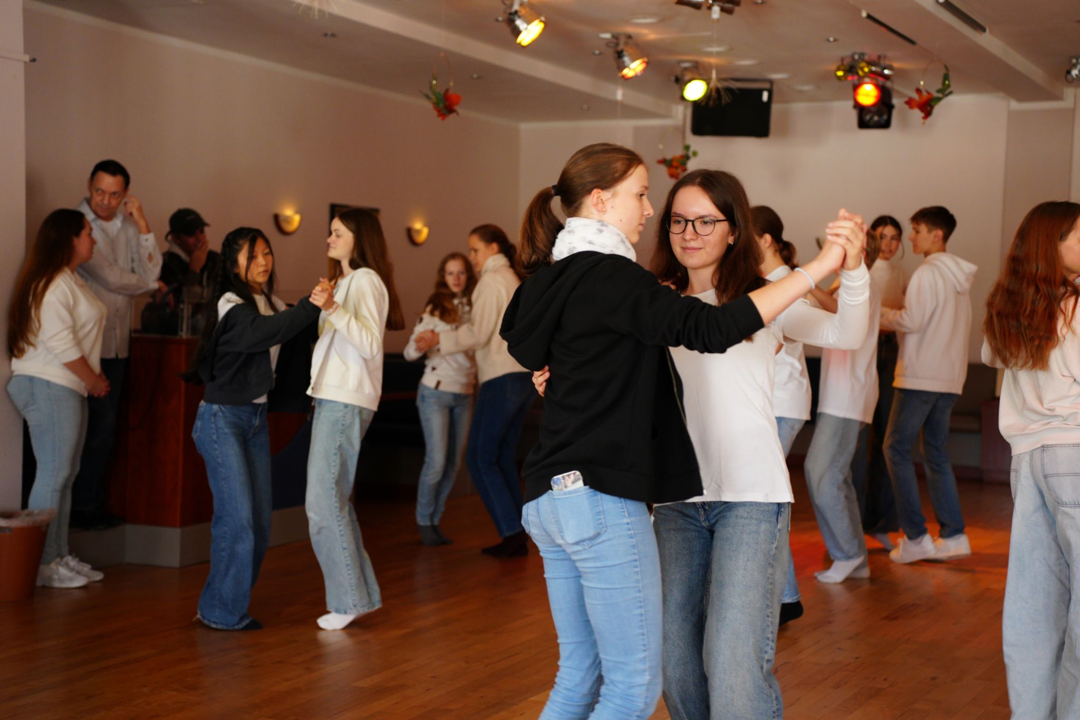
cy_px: 360
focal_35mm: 58
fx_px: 1740
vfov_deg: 23.4
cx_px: 540
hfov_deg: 34.5
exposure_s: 1/250
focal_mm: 58
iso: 1600
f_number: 2.8
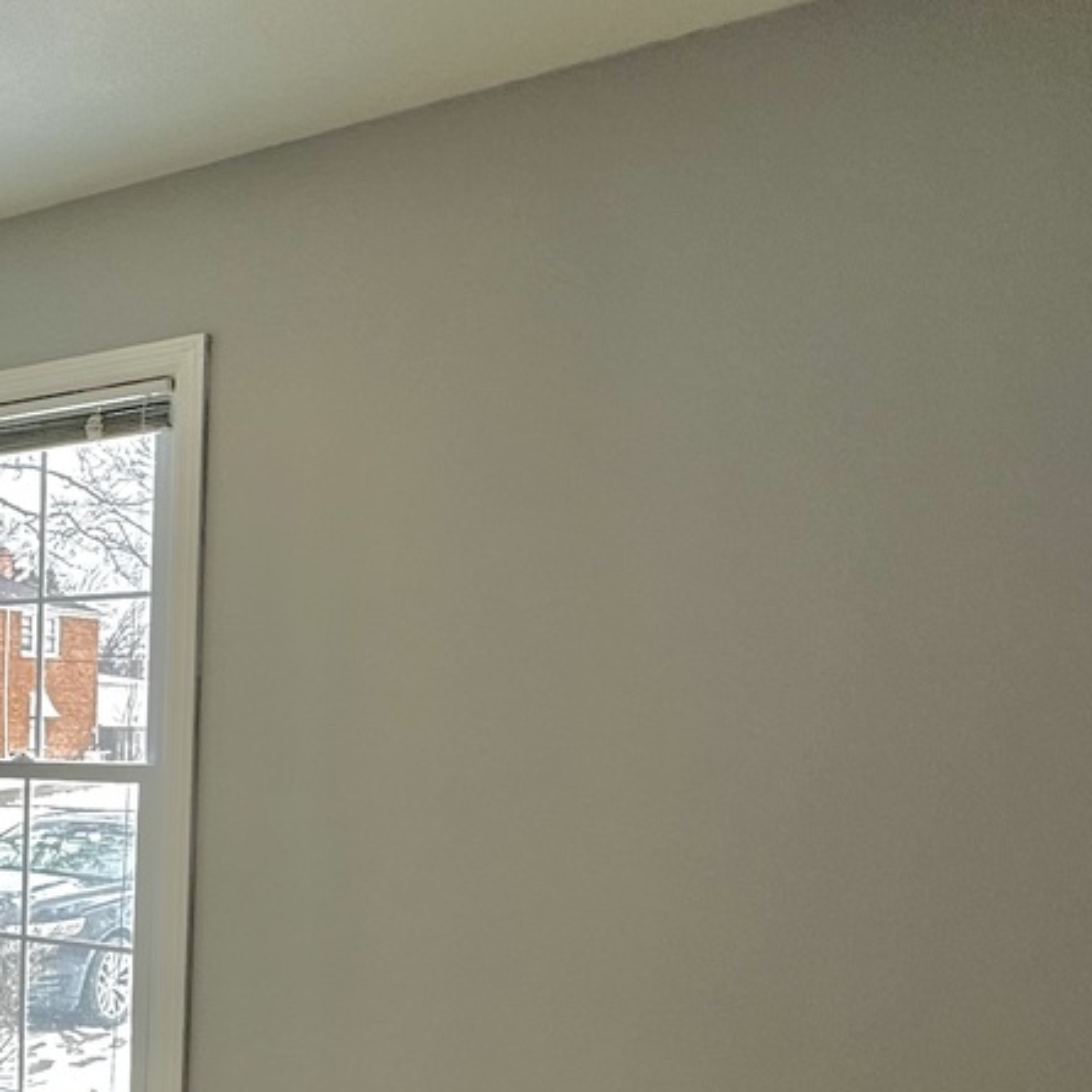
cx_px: -223
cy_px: 834
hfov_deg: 33.8
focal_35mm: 40
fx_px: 1428
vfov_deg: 40.5
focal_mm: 2.22
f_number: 2.2
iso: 80
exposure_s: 1/120
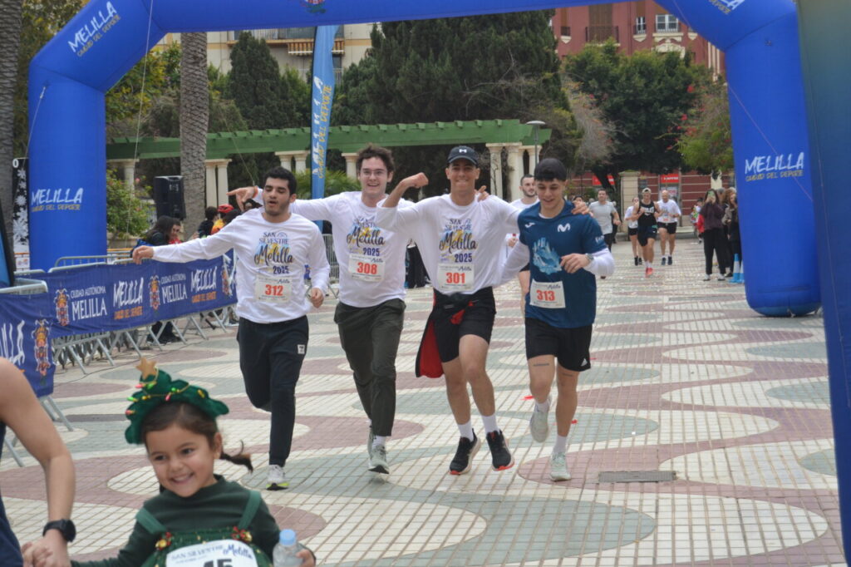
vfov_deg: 16.5
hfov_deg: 24.6
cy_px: 284
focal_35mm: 82
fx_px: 1949
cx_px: 426
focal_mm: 55
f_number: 5.6
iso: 500
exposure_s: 1/500
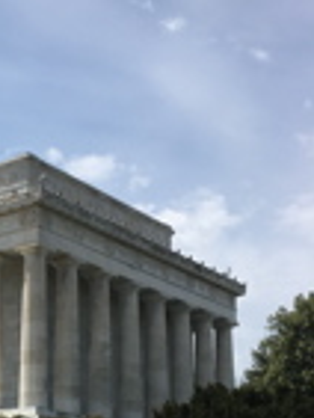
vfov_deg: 26.2
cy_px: 371
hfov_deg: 19.2
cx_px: -68
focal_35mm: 72
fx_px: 869
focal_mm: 4.15
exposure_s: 1/2653
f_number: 2.2
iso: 25
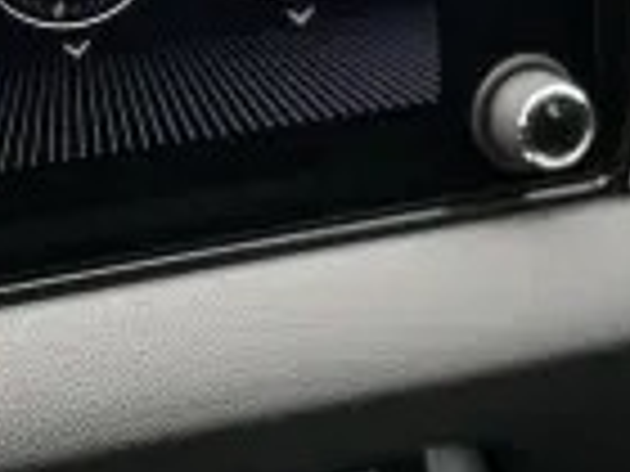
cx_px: 27
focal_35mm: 123
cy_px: -94
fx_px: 2239
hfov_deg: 15.8
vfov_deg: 11.8
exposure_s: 1/242
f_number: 1.78
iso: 160
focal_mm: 6.76
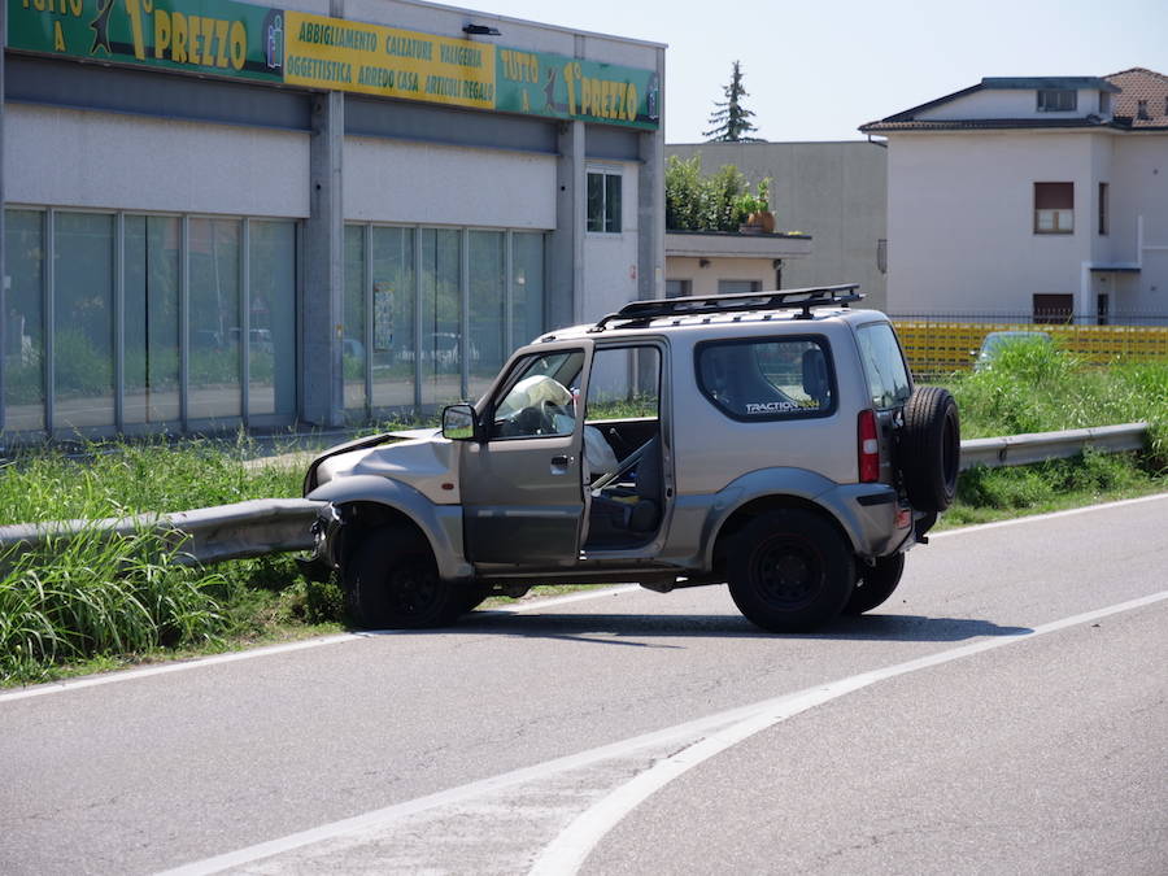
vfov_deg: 12.3
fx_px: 4049
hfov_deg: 16.4
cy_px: 438
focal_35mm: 120
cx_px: 584
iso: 200
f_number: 4
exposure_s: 1/1300
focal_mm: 60
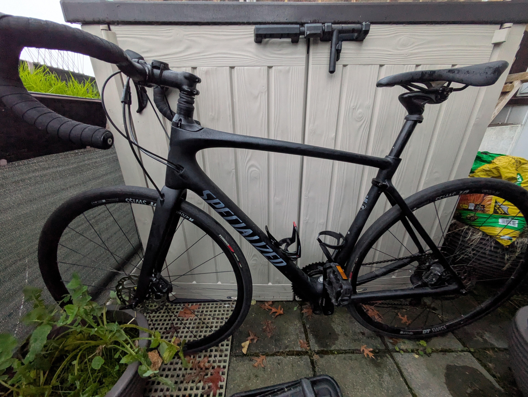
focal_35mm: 14
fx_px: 214
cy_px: 198
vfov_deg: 85.7
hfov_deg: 102.0
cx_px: 264
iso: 505
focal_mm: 1.83
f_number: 2.2
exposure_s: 1/25
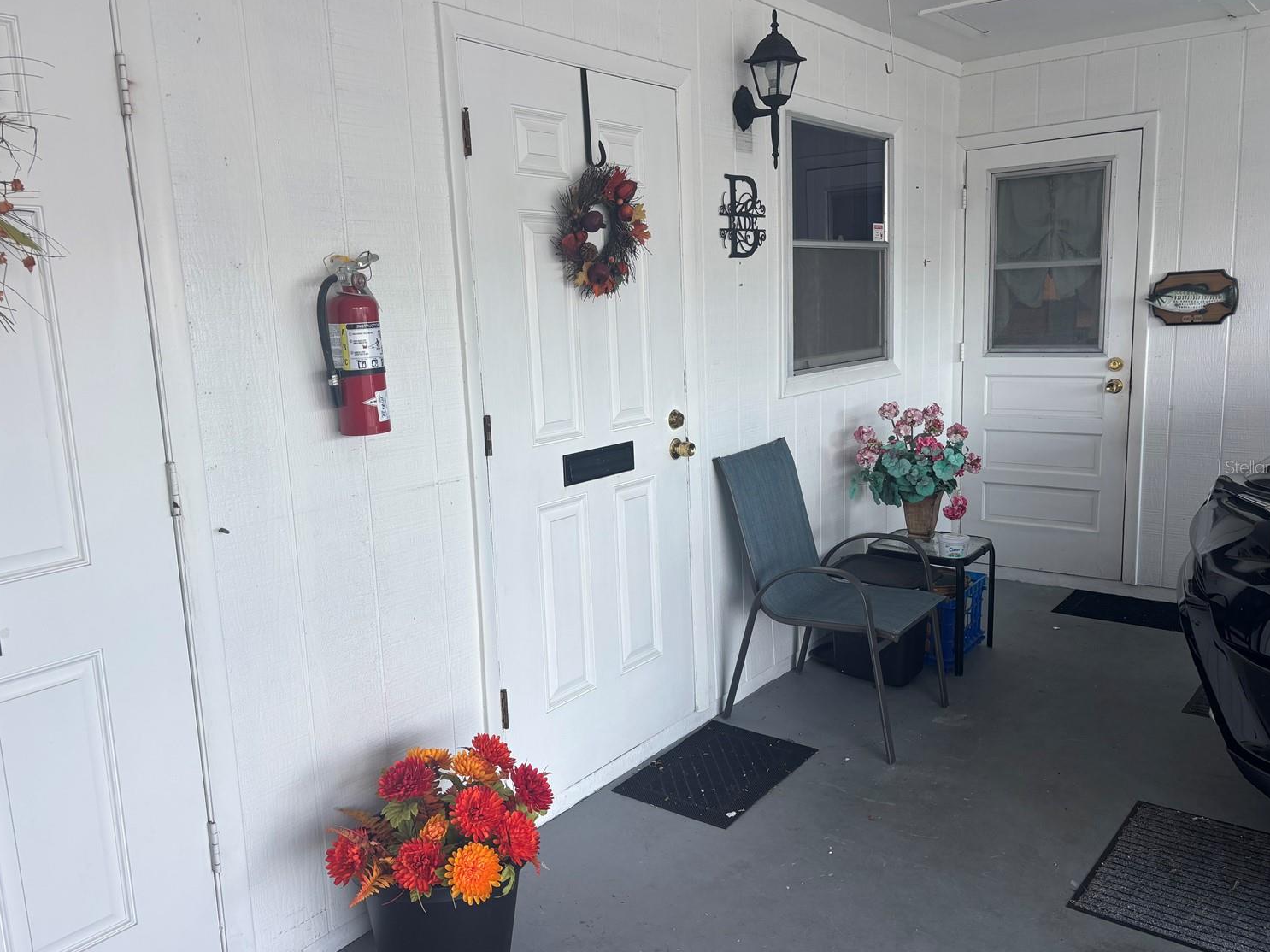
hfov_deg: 63.4
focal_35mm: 28
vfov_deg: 49.7
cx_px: 622
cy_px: 467
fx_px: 1027
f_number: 1.6
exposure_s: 1/121
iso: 40
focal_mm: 5.96
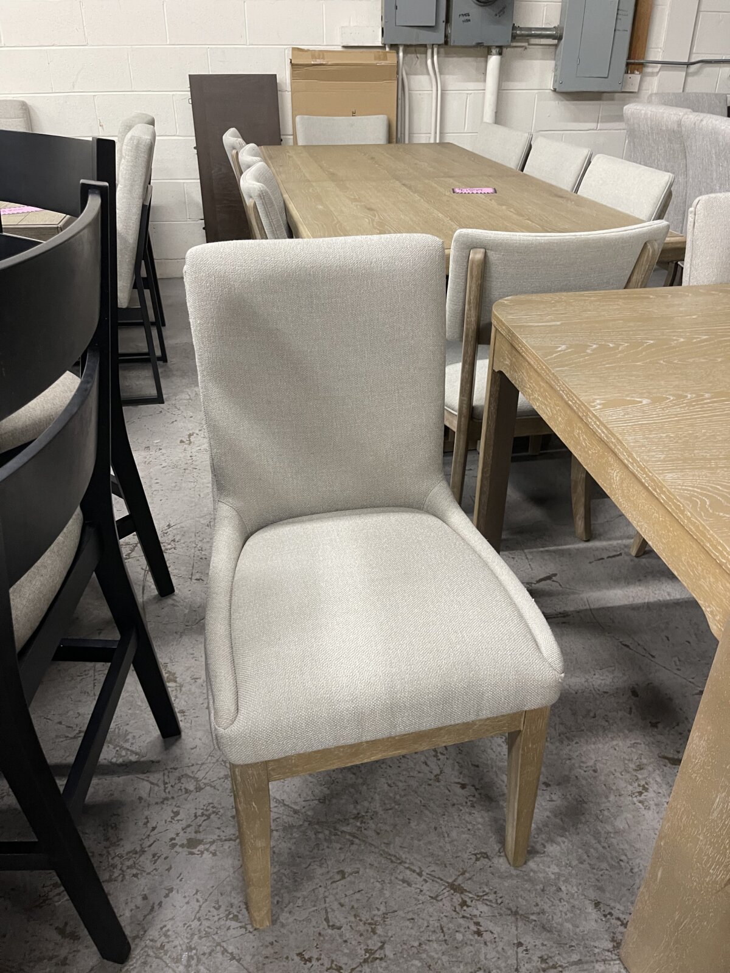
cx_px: 365
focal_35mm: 25
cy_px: 486
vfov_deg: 69.4
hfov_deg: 54.9
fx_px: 703
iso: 250
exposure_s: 1/60
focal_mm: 5.1
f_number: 1.6
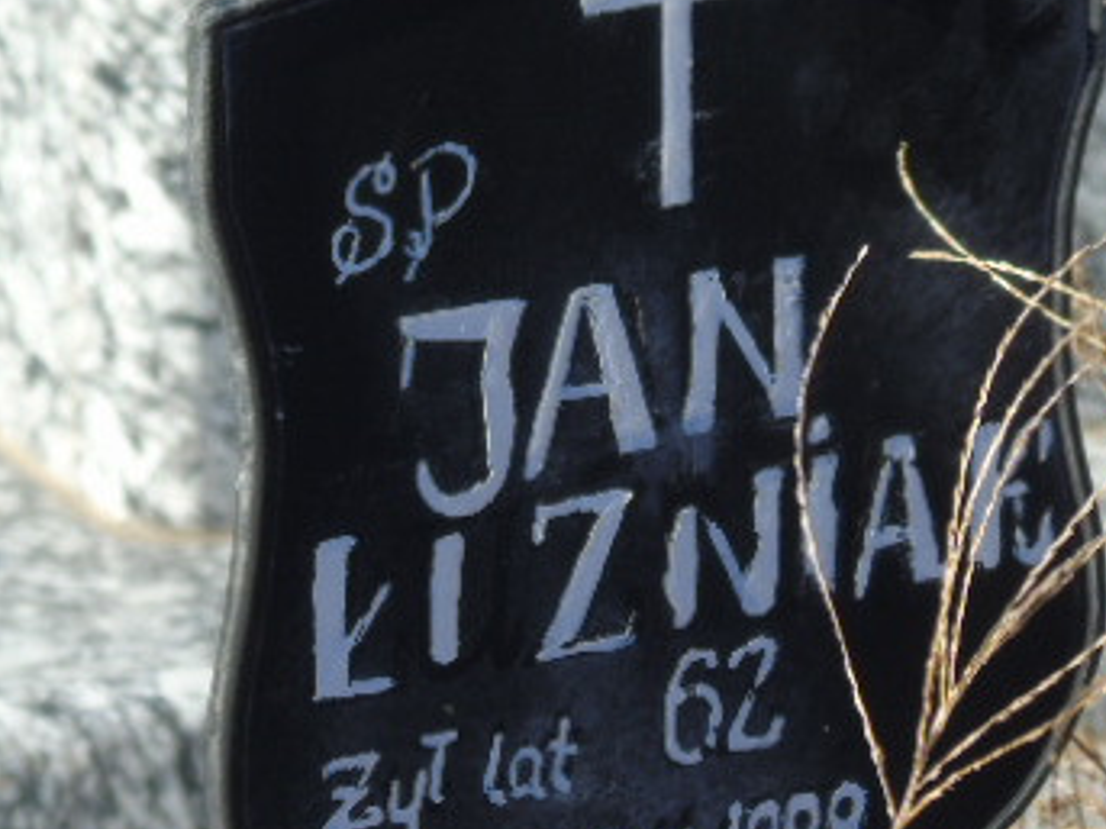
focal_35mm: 592
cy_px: 542
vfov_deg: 2.5
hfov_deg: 3.4
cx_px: 742
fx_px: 18908
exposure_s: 1/250
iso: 80
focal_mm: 57
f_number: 5.1
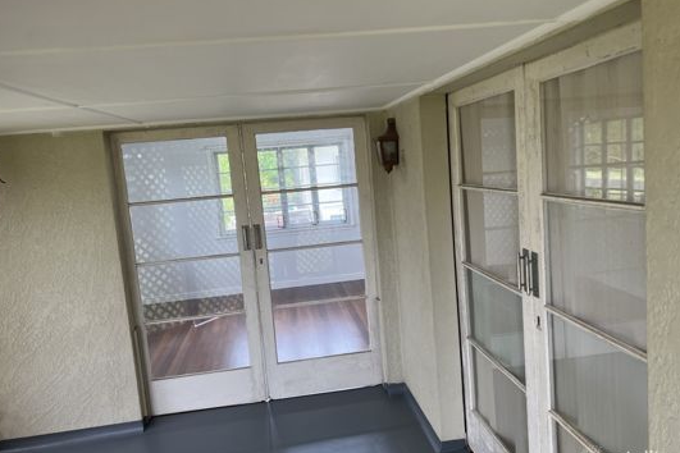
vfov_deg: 46.4
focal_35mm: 28
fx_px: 529
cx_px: 343
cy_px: 228
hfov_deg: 65.5
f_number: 1.5
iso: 64
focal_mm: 5.7
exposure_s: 1/152
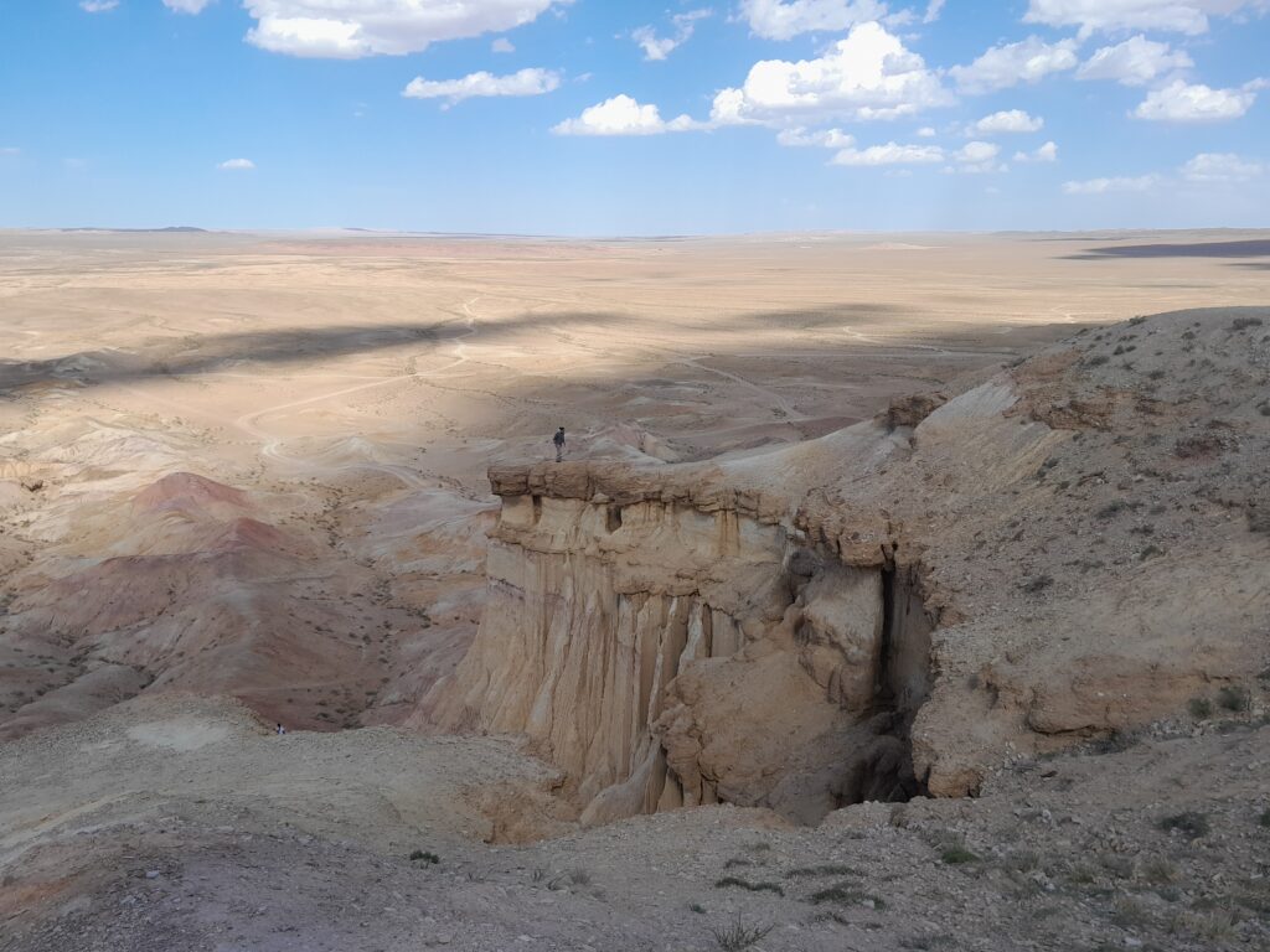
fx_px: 991
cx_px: 635
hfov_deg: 65.3
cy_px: 476
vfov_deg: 51.4
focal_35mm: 27
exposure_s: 1/504
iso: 40
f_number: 1.8
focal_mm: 4
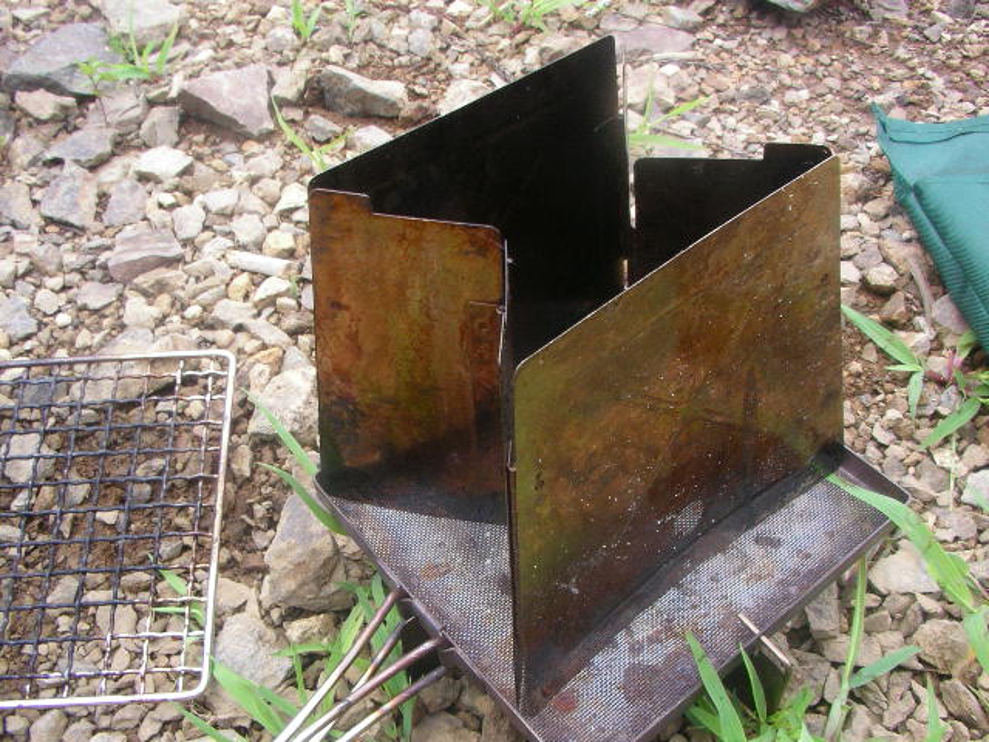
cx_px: 494
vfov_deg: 38.7
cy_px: 371
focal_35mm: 37
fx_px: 1057
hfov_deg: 50.1
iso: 100
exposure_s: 1/20
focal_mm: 5.7
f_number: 2.8
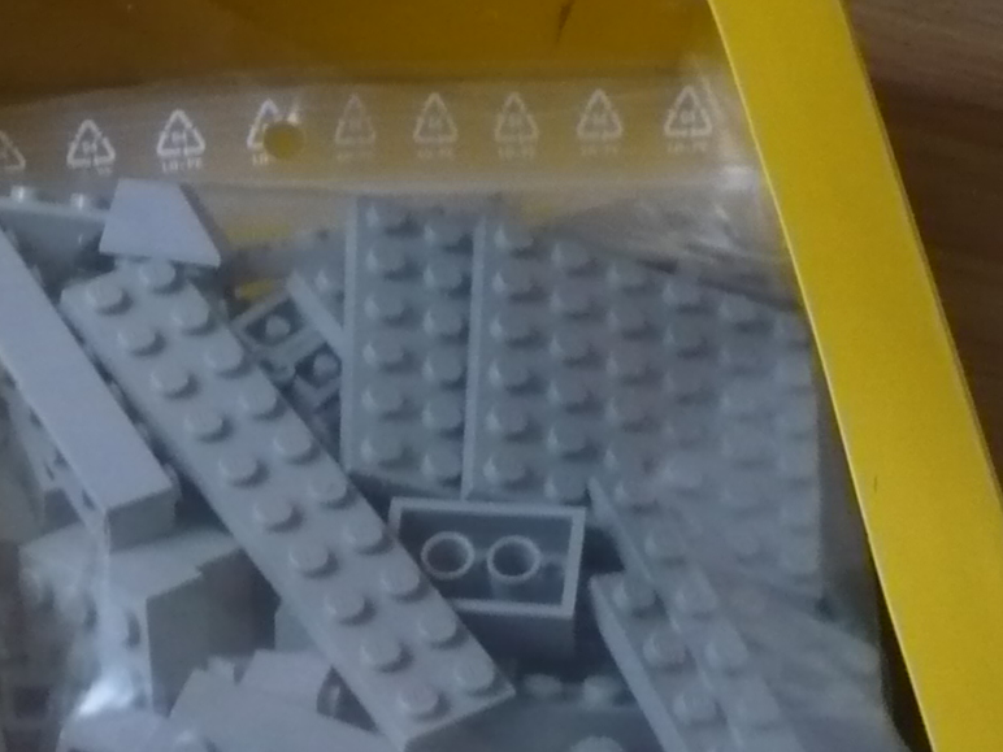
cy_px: 818
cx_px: -255
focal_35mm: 116
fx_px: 3361
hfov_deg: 16.2
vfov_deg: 12.6
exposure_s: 1/30
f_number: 2.8
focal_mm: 5.8
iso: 200
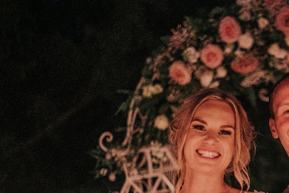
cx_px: 300
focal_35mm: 110
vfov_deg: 12.3
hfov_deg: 18.1
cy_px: 185
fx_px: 883
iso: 2000
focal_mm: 50
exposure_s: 1/125
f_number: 1.6
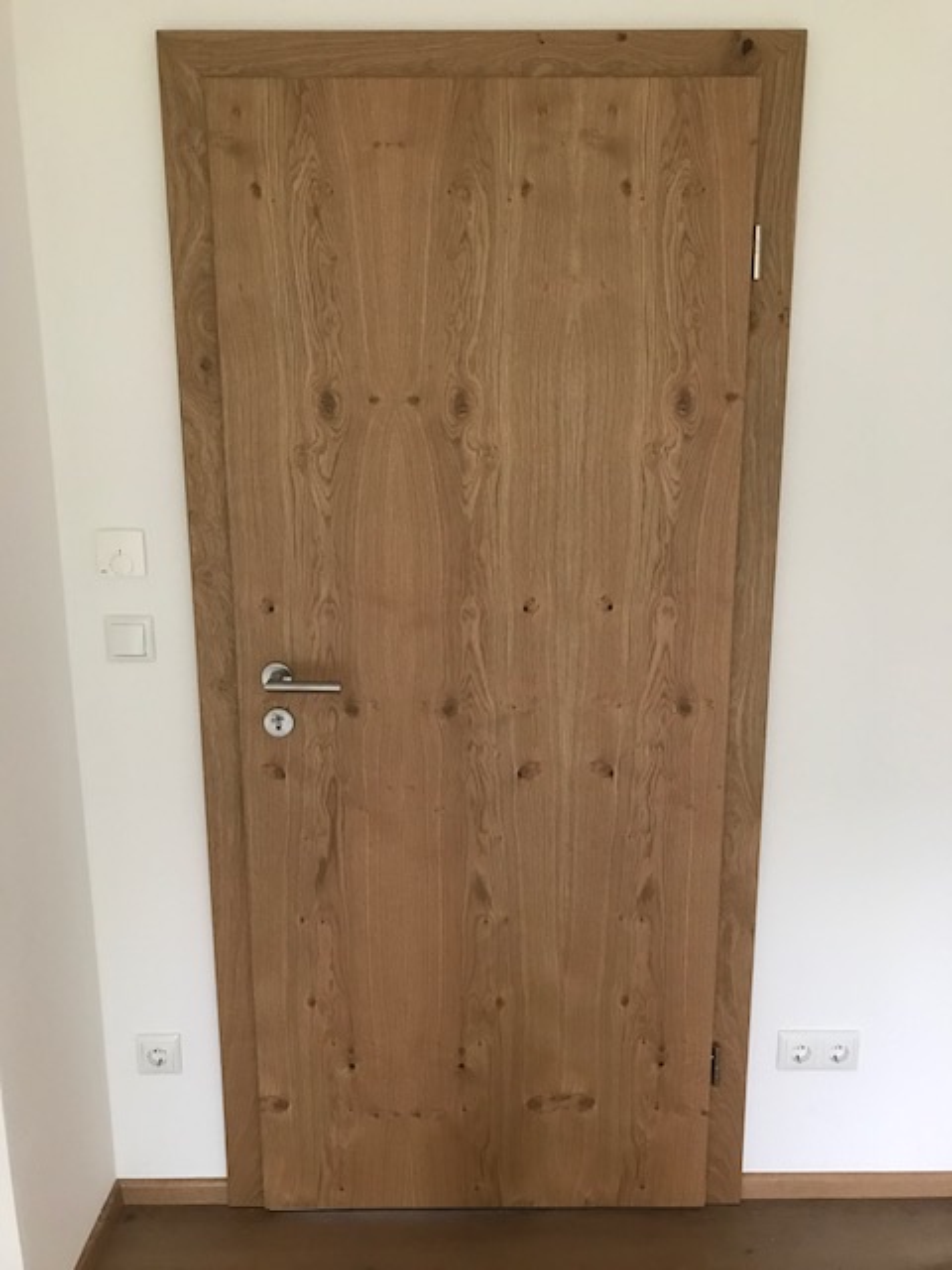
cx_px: 476
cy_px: 635
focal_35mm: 28
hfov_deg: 49.7
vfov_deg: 63.4
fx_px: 1027
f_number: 1.8
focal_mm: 3.99
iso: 80
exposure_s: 1/17
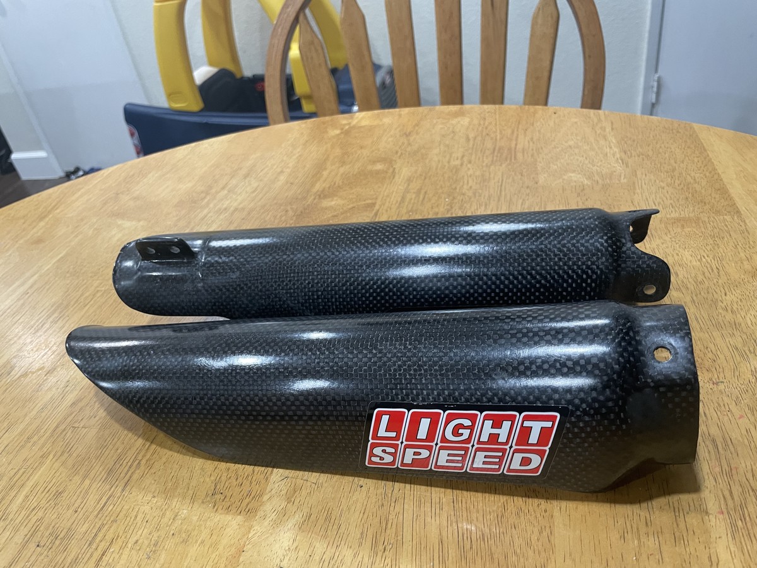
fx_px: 569
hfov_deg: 67.3
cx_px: 378
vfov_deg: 53.1
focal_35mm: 26
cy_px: 284
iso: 160
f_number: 1.6
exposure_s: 1/60
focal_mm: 4.2
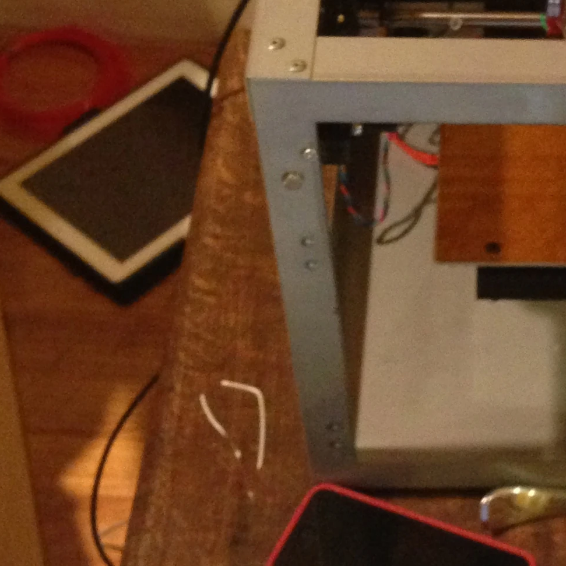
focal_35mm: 98
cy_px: 233
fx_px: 1813
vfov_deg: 17.7
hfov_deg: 17.1
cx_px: 642
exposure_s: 1/15
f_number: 2.4
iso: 400
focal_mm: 4.13
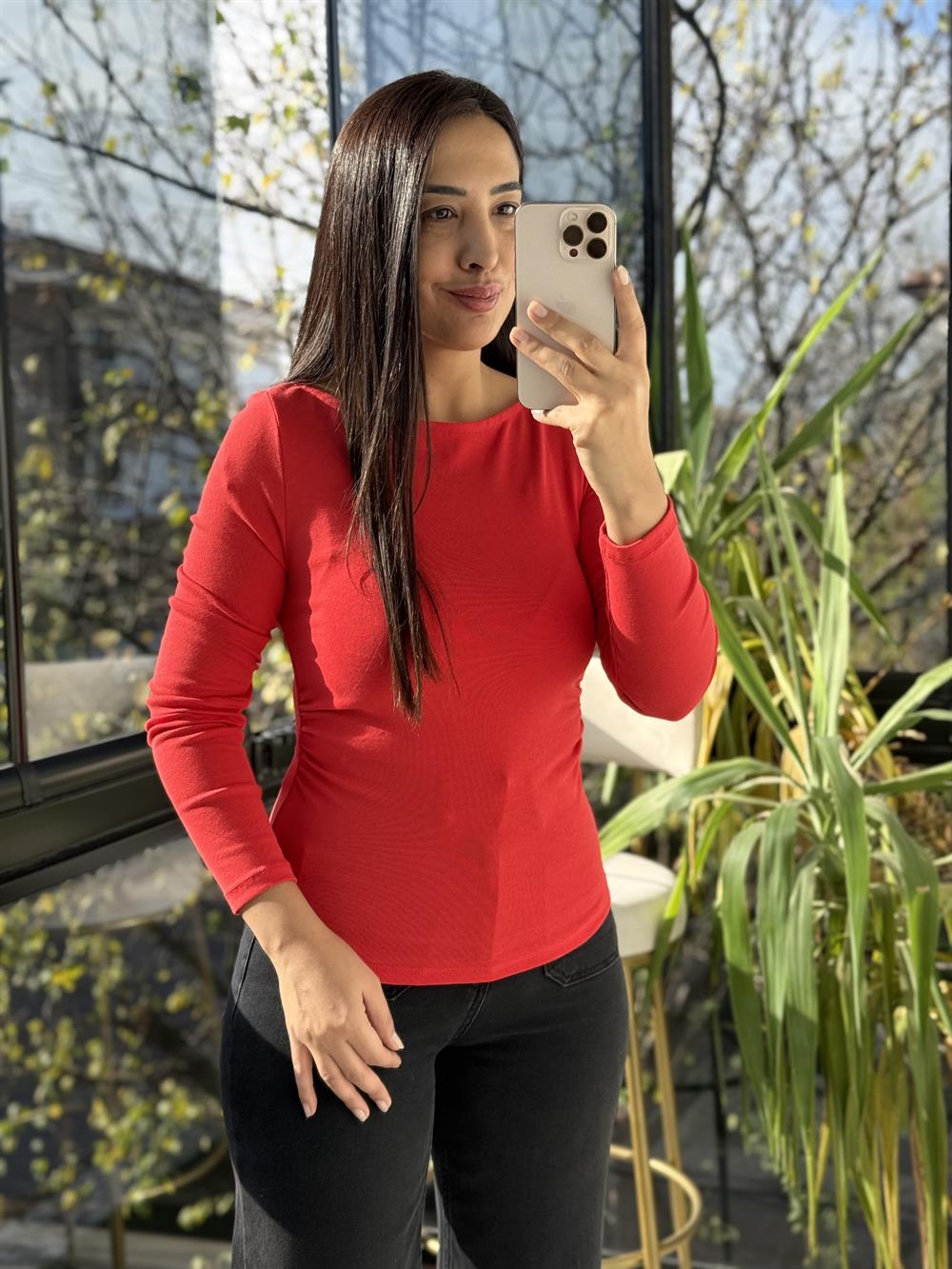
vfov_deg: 39.7
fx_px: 1760
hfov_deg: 30.3
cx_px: 476
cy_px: 634
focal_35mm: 48
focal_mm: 6.76
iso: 100
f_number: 1.78
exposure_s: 1/855
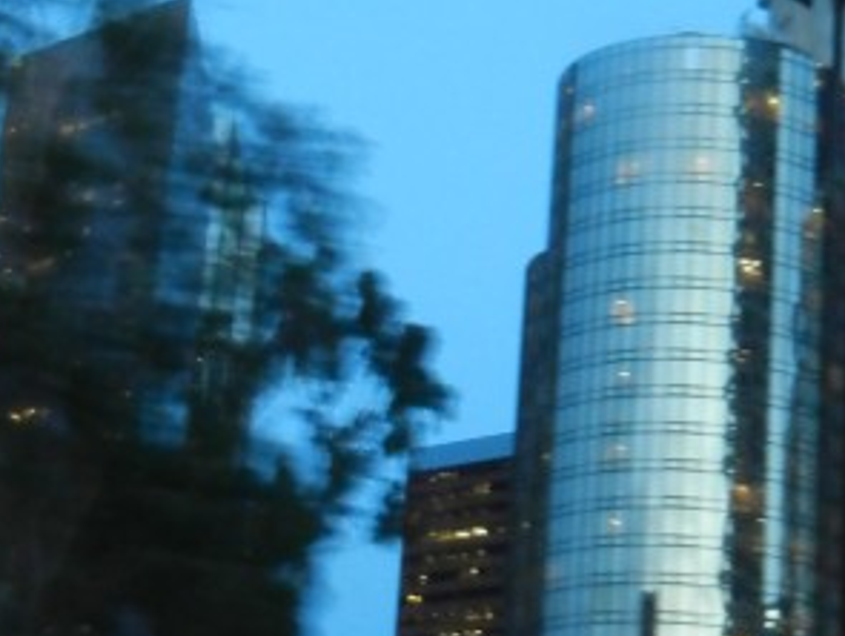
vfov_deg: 14.2
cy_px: 223
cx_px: 516
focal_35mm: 104
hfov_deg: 18.9
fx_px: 2542
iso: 200
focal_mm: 5.4
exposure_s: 1/3.1
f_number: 3.5
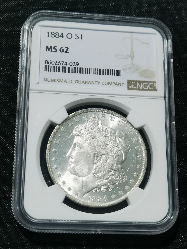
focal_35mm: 66
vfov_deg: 29.4
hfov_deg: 22.3
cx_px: 94
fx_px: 475
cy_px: 124
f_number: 1.9
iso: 80
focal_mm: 6.67
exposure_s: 1/100
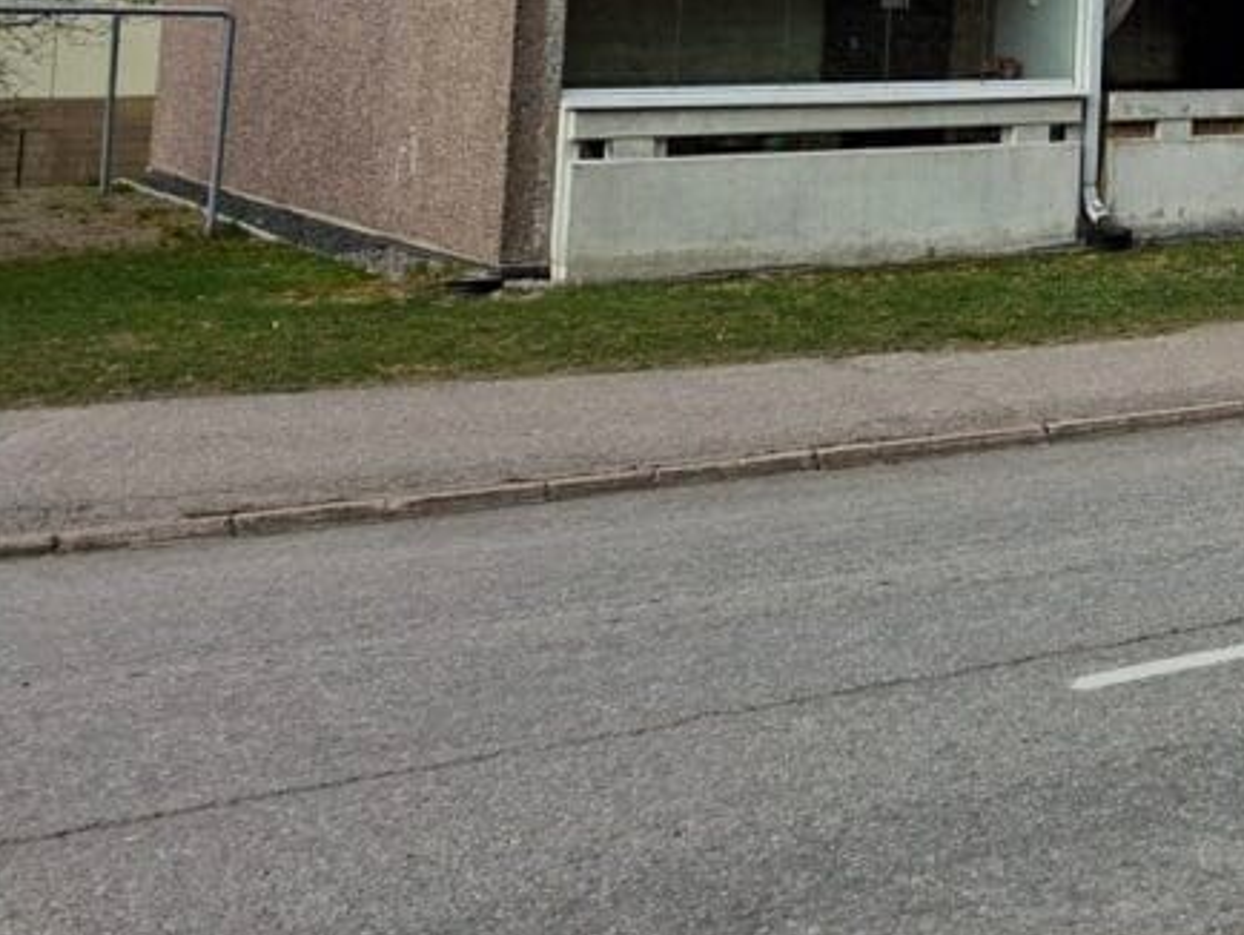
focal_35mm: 61
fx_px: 2193
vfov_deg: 22.0
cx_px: 1645
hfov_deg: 26.5
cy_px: -232
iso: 50
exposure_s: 1/1101
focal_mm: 5.54
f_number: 1.8
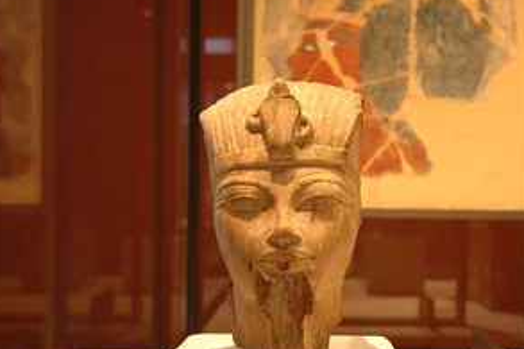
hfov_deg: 43.5
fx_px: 655
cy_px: 204
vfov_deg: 29.8
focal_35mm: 45
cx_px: 295
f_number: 5.6
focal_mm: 20
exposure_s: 1/6
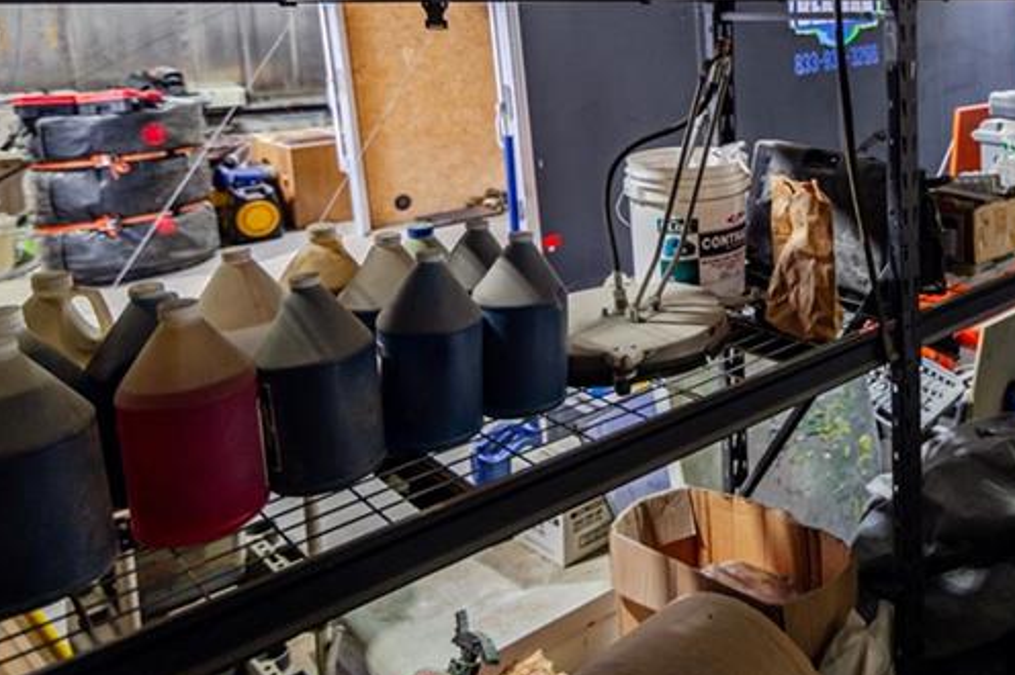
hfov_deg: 52.7
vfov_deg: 38.3
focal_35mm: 33
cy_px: 124
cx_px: 843
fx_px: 930
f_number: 2.8
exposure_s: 1/250
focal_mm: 16
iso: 320
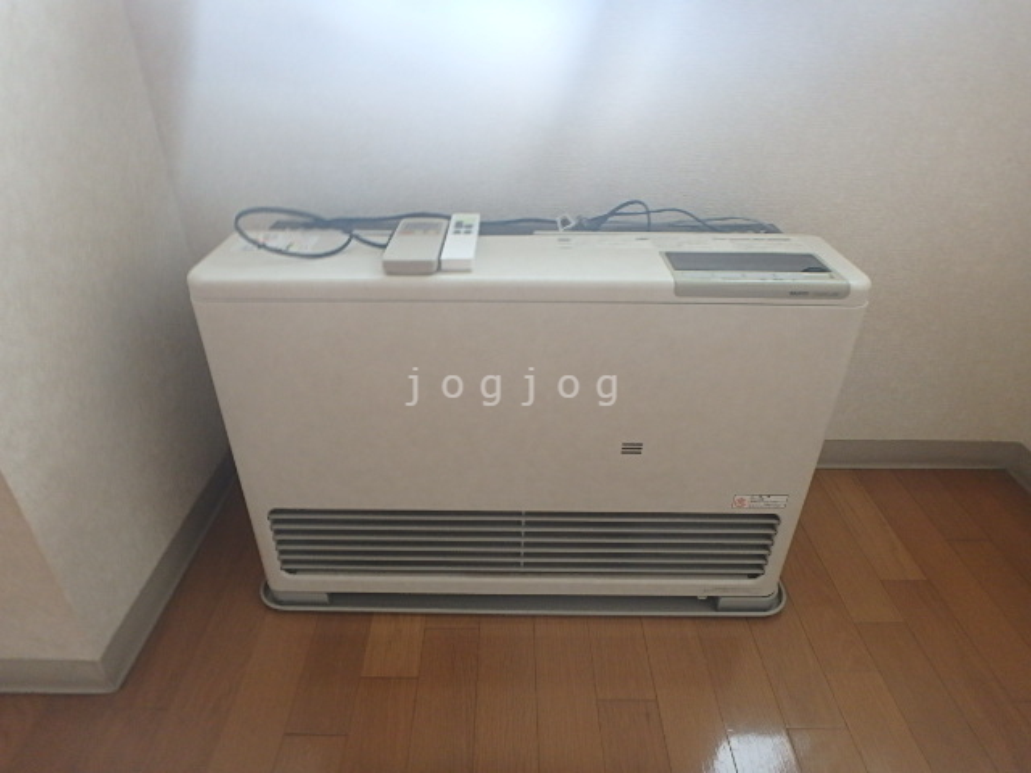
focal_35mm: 21
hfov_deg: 79.0
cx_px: 516
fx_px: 625
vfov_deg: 63.4
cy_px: 386
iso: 320
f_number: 3.5
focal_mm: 3.7
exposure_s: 1/30
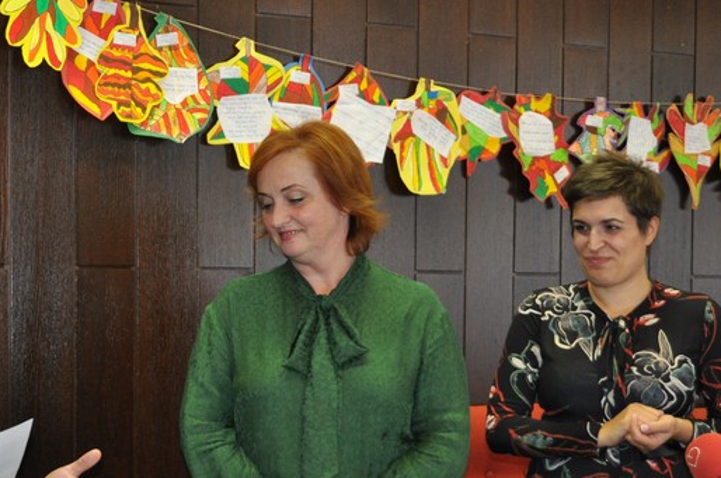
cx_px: 231
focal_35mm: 84
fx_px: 1676
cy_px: 379
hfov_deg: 24.2
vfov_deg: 16.1
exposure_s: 1/60
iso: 800
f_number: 4.2
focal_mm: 35
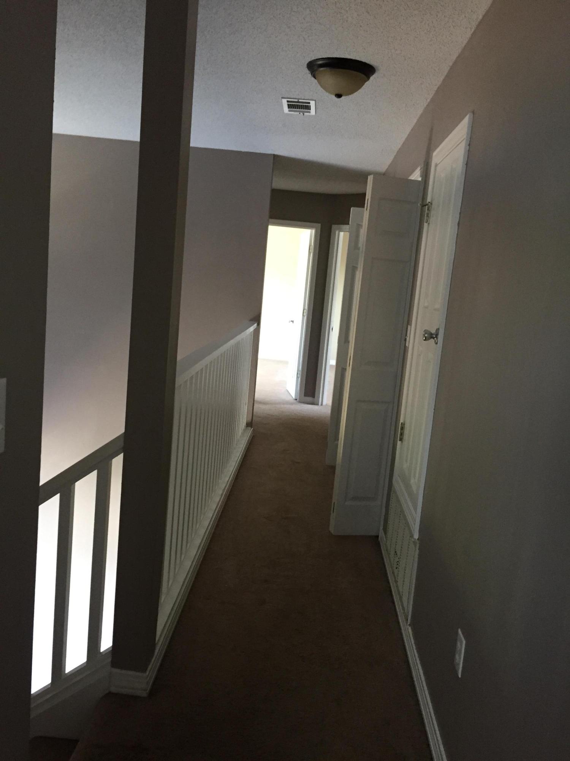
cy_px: 380
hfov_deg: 48.2
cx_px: 285
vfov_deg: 61.7
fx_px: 637
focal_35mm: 29
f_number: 2.2
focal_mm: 4.15
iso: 160
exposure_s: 1/30
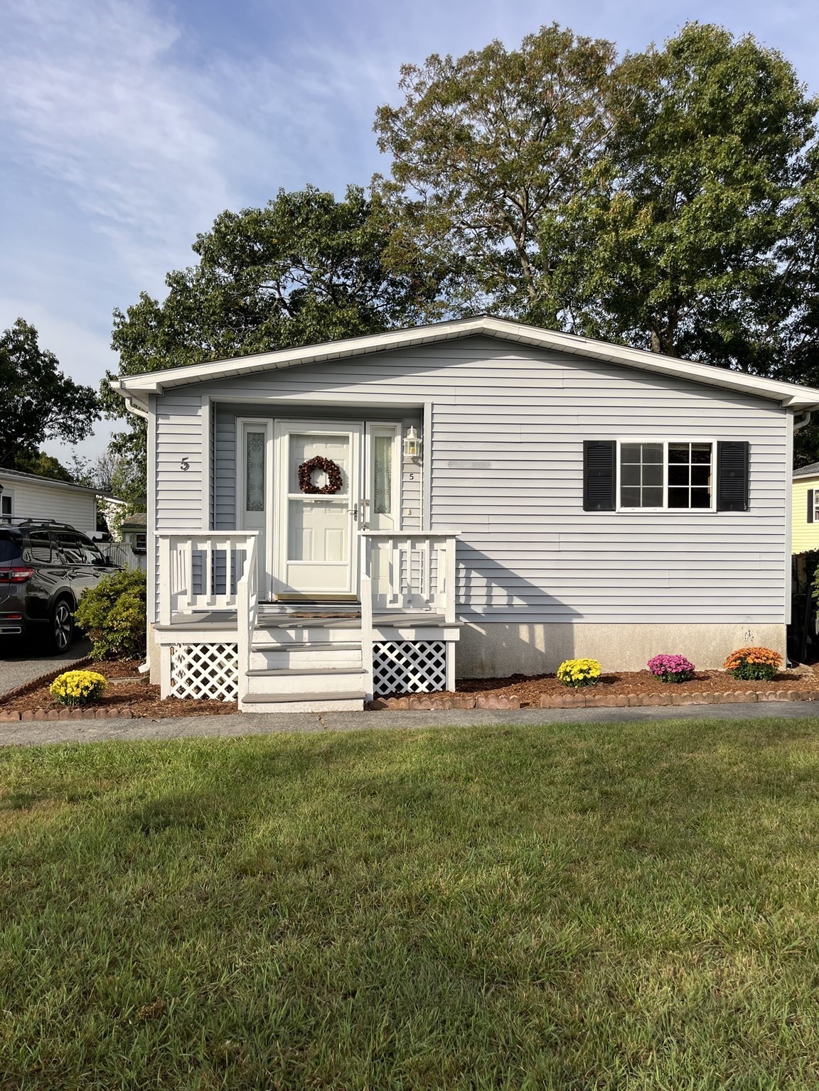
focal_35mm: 26
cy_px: 546
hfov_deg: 53.1
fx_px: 820
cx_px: 410
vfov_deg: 67.3
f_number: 1.6
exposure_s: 1/3215
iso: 50
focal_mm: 5.1
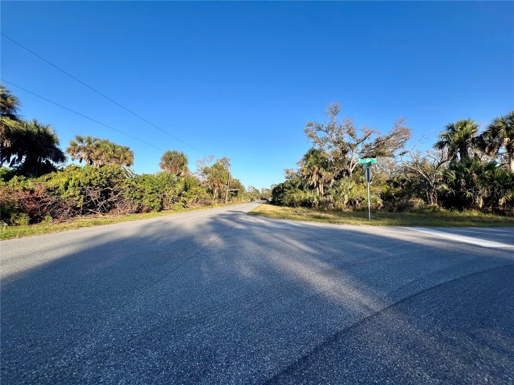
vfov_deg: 89.9
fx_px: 193
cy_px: 192
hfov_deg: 106.2
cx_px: 257
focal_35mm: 13
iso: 32
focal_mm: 1.57
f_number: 1.8
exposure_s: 1/1193
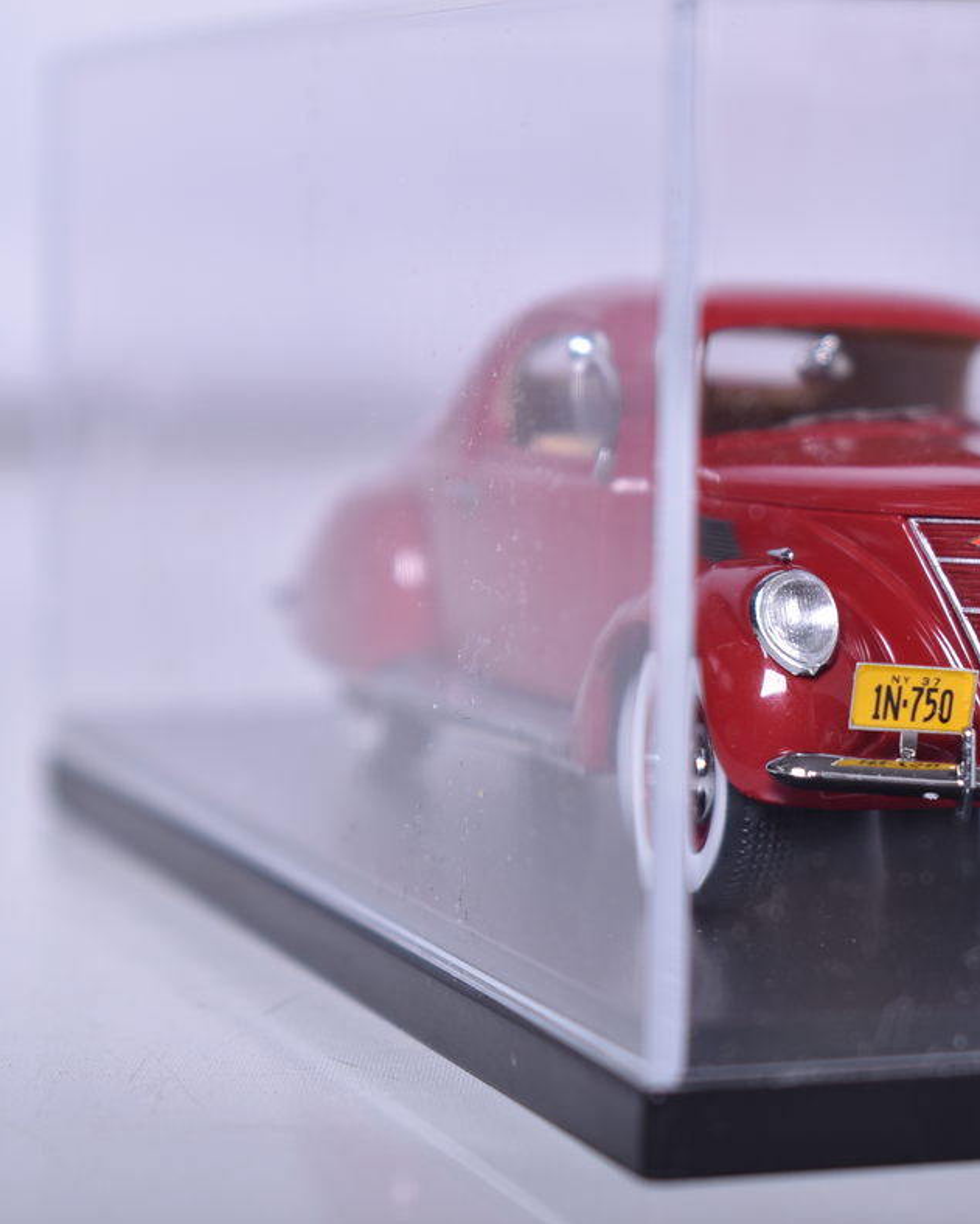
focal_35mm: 126
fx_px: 4557
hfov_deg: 12.2
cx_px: 806
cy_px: 626
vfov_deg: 15.3
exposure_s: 1/200
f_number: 6.3
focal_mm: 55
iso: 100
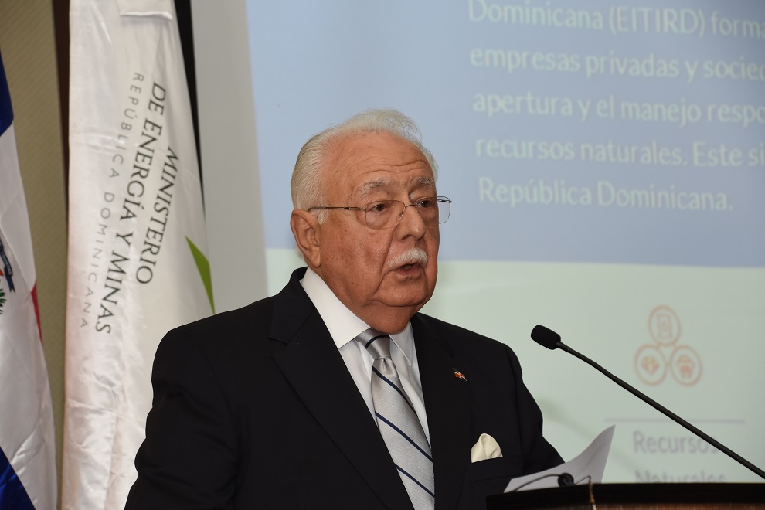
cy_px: 255
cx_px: 382
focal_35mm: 150
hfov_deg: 13.7
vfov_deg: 9.1
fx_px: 3187
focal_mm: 100
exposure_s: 1/60
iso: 500
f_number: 7.1
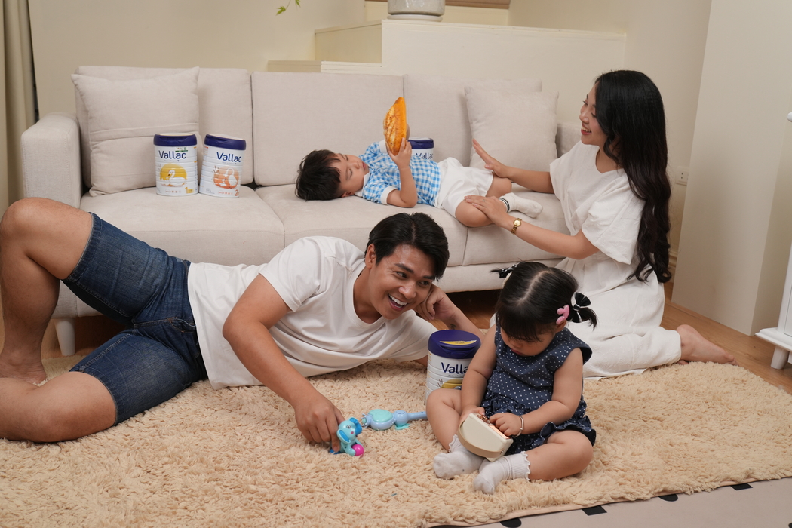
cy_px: 264
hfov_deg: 54.4
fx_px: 770
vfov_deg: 37.9
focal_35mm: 35
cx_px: 396
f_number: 5
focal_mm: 35
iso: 800
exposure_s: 1/400
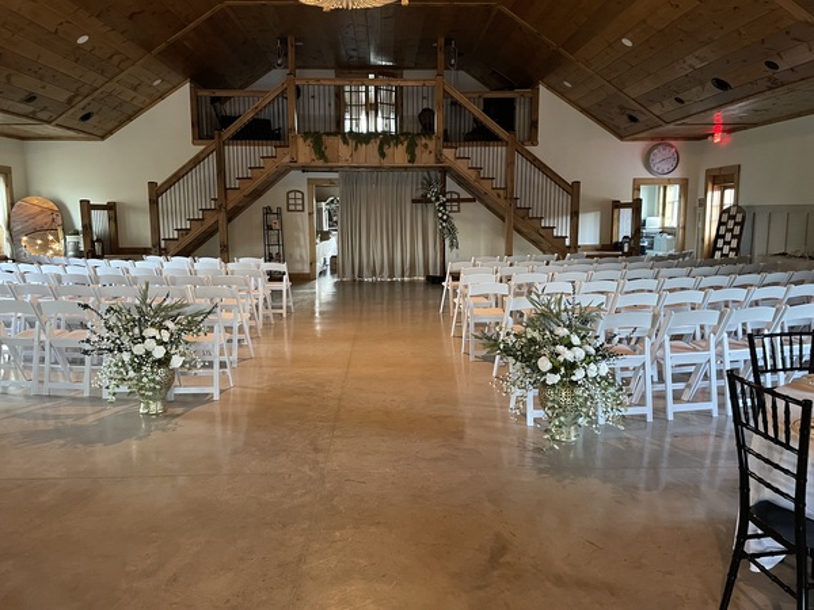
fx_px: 611
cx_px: 407
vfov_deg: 53.1
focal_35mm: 26
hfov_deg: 67.3
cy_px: 305
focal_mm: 4.2
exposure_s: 1/30
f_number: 1.6
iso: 500
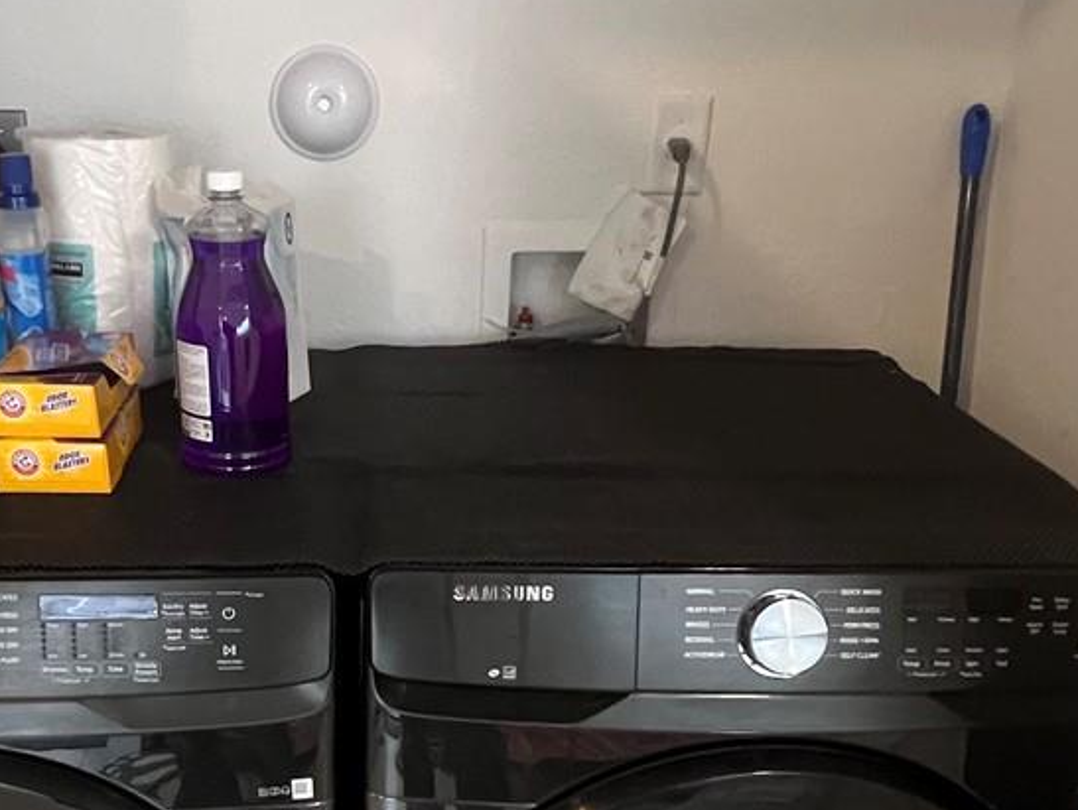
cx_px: 311
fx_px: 1184
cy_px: 591
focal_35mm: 38
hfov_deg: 47.7
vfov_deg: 37.0
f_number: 1.8
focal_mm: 1.57
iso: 640
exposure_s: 1/60
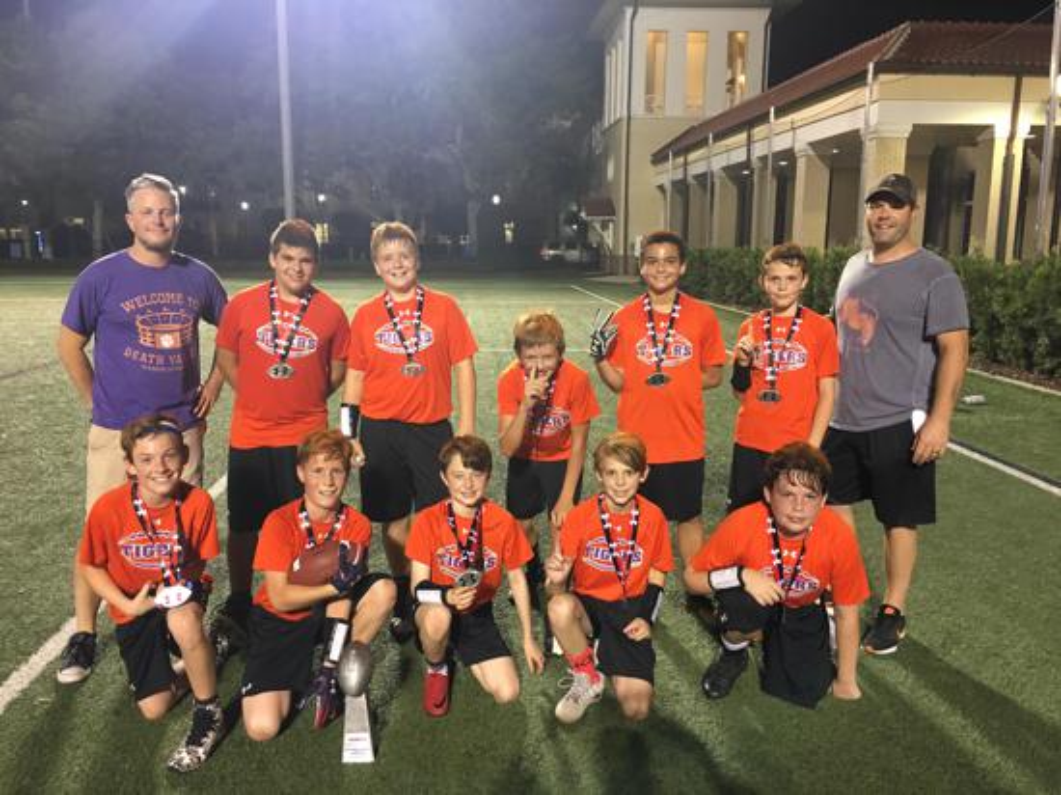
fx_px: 888
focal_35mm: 29
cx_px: 530
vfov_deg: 48.2
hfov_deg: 61.7
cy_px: 398
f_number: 2.2
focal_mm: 4.15
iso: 100
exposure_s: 1/30
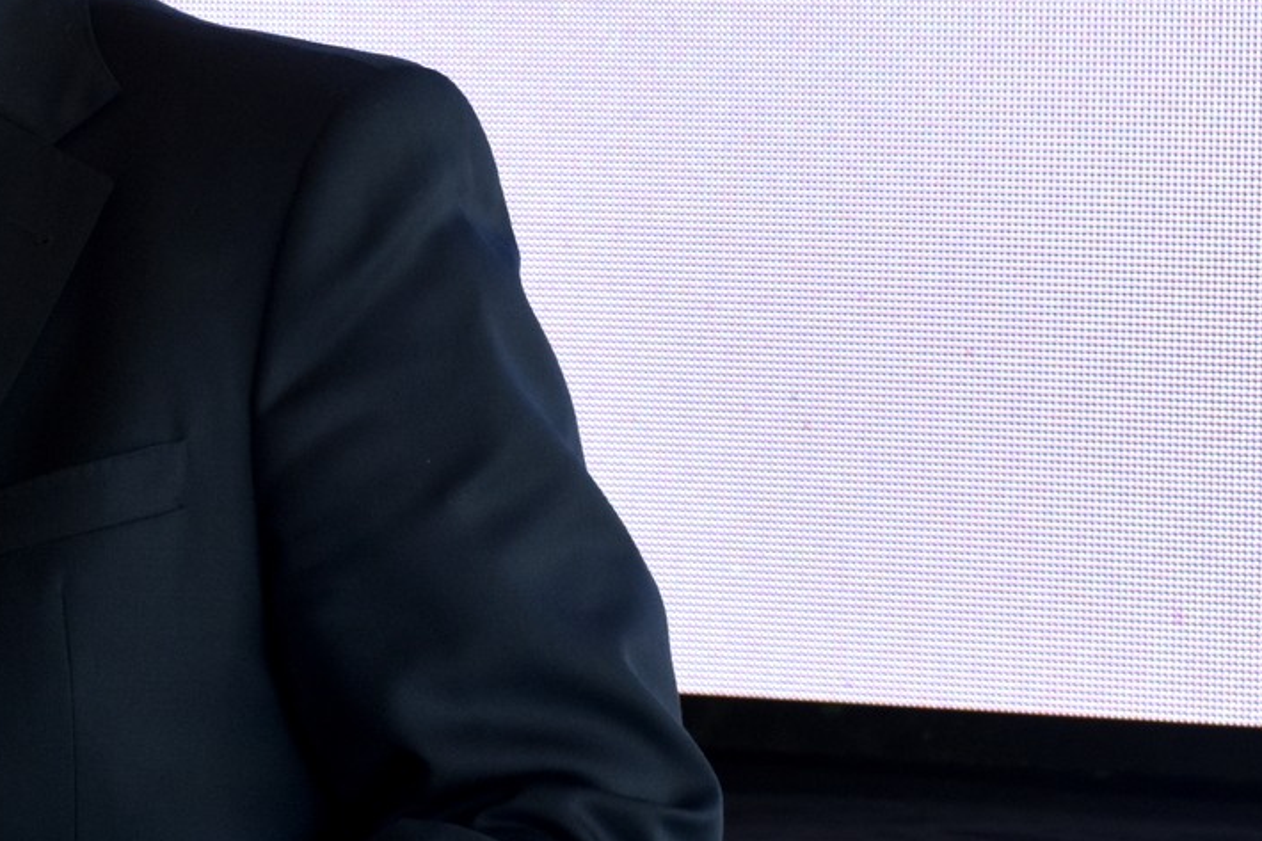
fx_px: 10619
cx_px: 4
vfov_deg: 4.5
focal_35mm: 303
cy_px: 166
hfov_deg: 6.8
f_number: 6.3
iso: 500
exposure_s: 1/60
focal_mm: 70
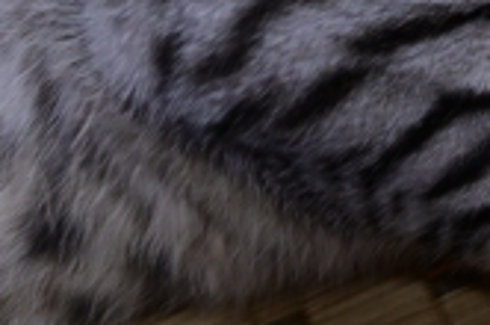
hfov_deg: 12.7
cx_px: 643
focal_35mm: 156
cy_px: -228
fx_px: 2119
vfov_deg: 8.5
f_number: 4
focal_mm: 38
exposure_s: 1/40
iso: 1400
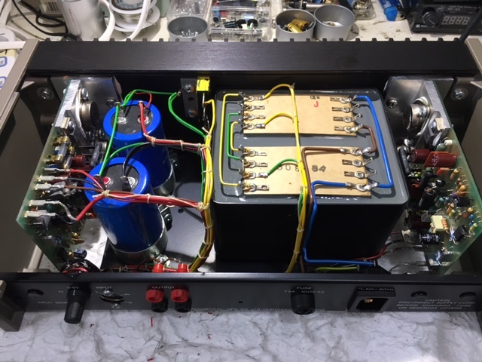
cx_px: 241
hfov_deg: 61.7
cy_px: 181
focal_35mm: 29
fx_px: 404
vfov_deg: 48.2
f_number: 2.2
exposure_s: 1/30
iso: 40
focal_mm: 4.15
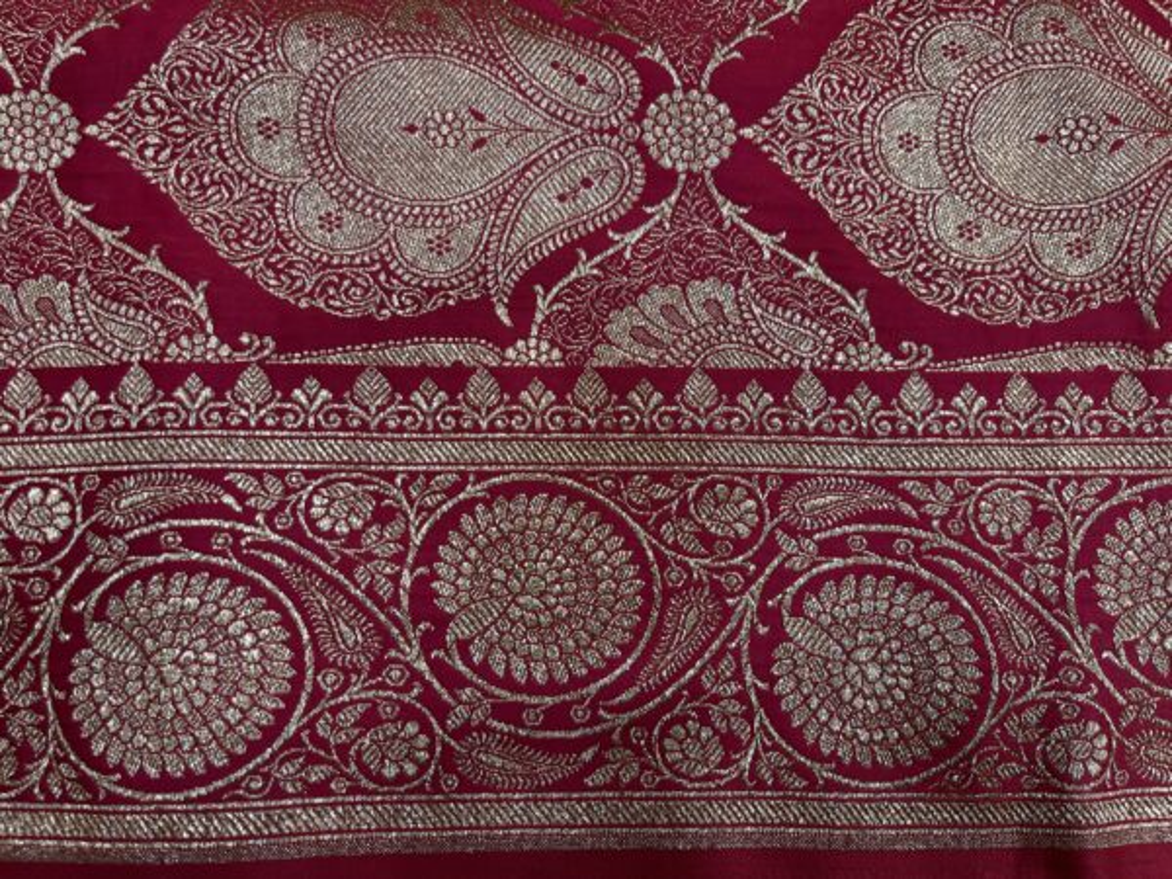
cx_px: 586
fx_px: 880
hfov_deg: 67.3
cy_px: 440
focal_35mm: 26
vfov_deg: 53.1
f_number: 1.6
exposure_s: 1/100
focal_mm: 5.1
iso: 100
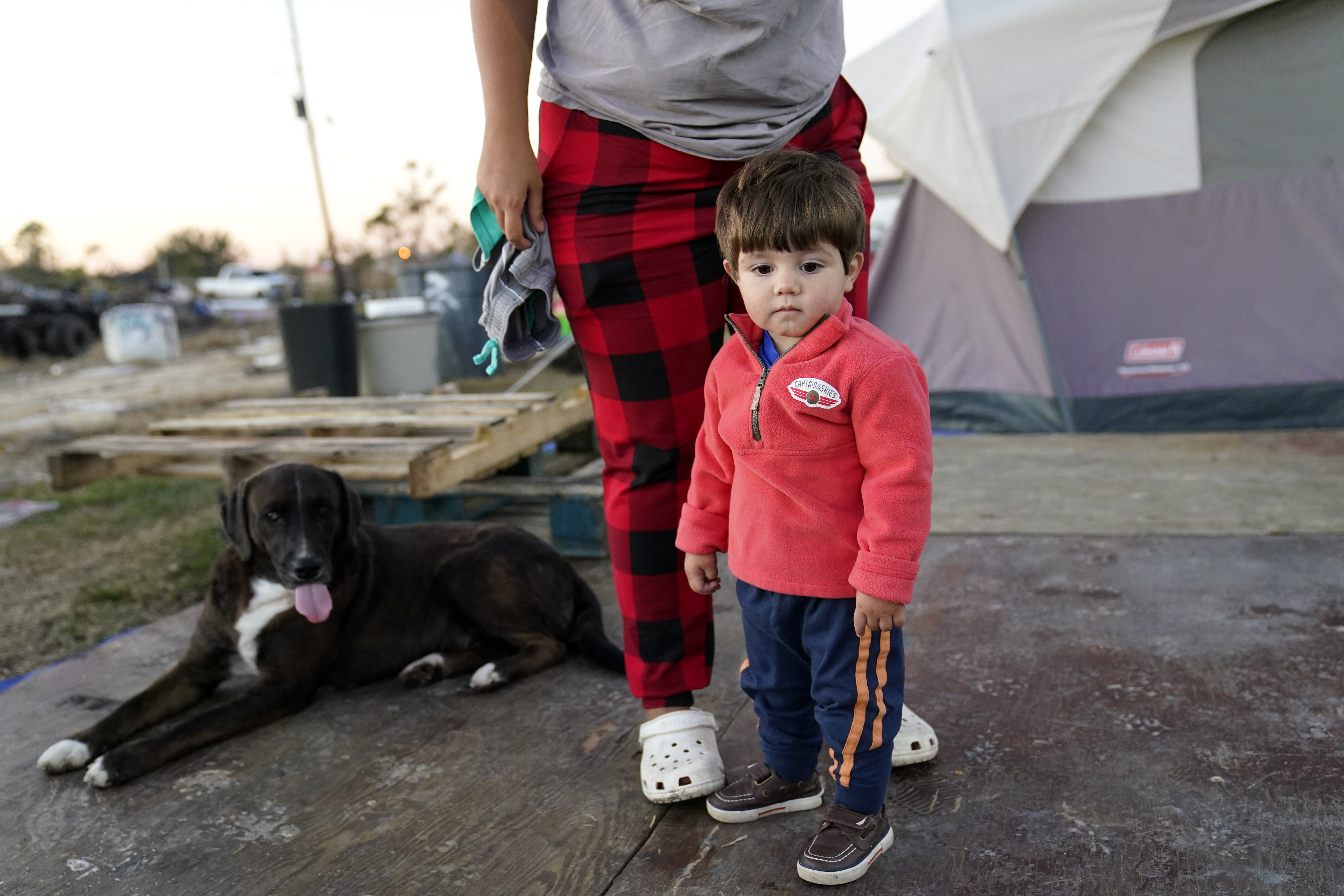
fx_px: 1232
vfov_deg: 40.0
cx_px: 672
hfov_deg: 57.2
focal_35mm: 33
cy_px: 448
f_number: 2.8
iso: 2000
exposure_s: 1/250
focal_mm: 33
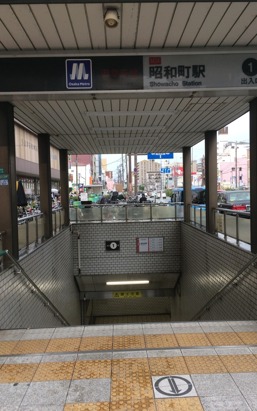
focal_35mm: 31
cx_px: 130
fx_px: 347
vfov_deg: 61.2
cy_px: 204
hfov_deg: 40.6
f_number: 2.2
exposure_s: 1/120
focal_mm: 4.15
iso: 50
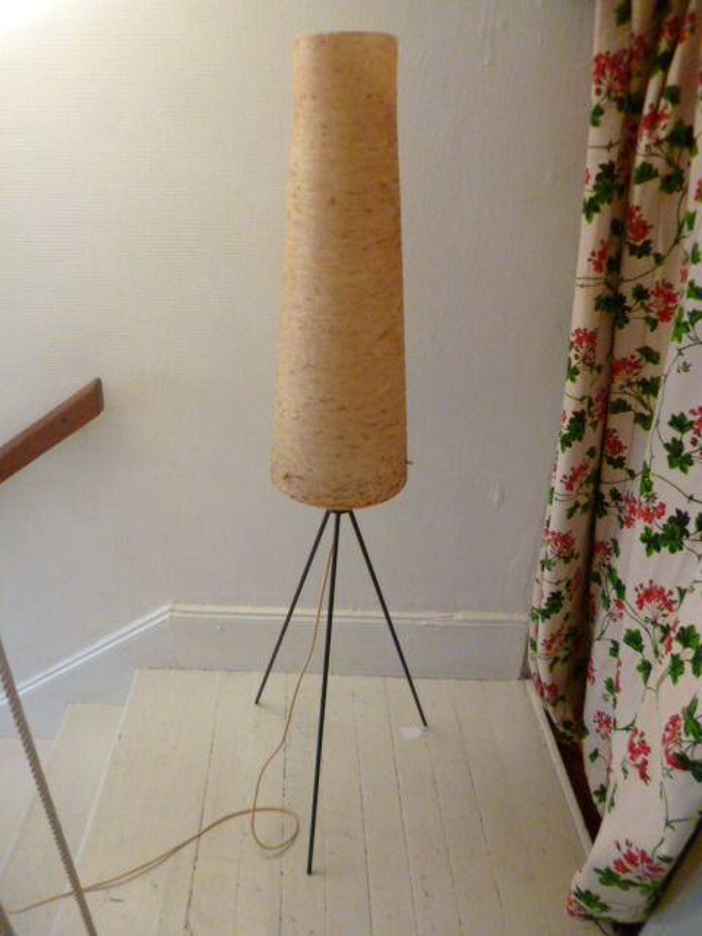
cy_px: 468
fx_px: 649
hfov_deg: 56.8
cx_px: 351
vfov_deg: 71.6
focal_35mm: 24
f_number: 2.5
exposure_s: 1/20
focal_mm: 4.3
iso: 400
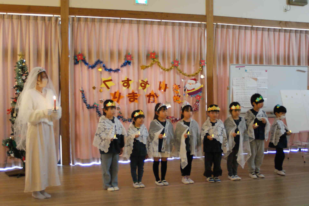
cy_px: 103
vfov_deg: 31.9
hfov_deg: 46.4
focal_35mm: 42
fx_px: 360
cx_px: 154
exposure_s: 1/30
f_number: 3.5
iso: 1600
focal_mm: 28
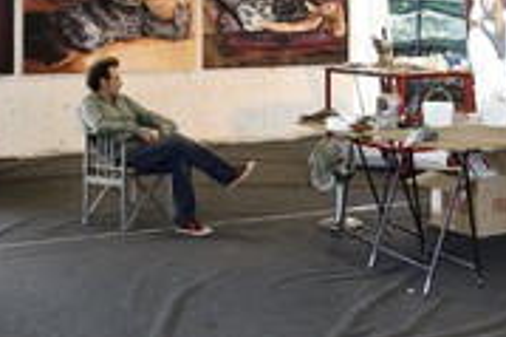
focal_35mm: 61
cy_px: 51
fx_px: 857
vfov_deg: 21.8
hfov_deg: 32.8
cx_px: 314
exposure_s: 1/60
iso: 800
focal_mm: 26
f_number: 7.1
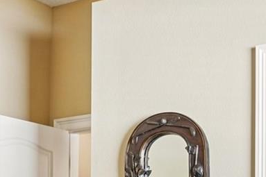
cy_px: 258
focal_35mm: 71
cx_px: 299
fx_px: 524
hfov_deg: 26.1
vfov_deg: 17.4
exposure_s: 1/30
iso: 250
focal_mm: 17
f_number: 8
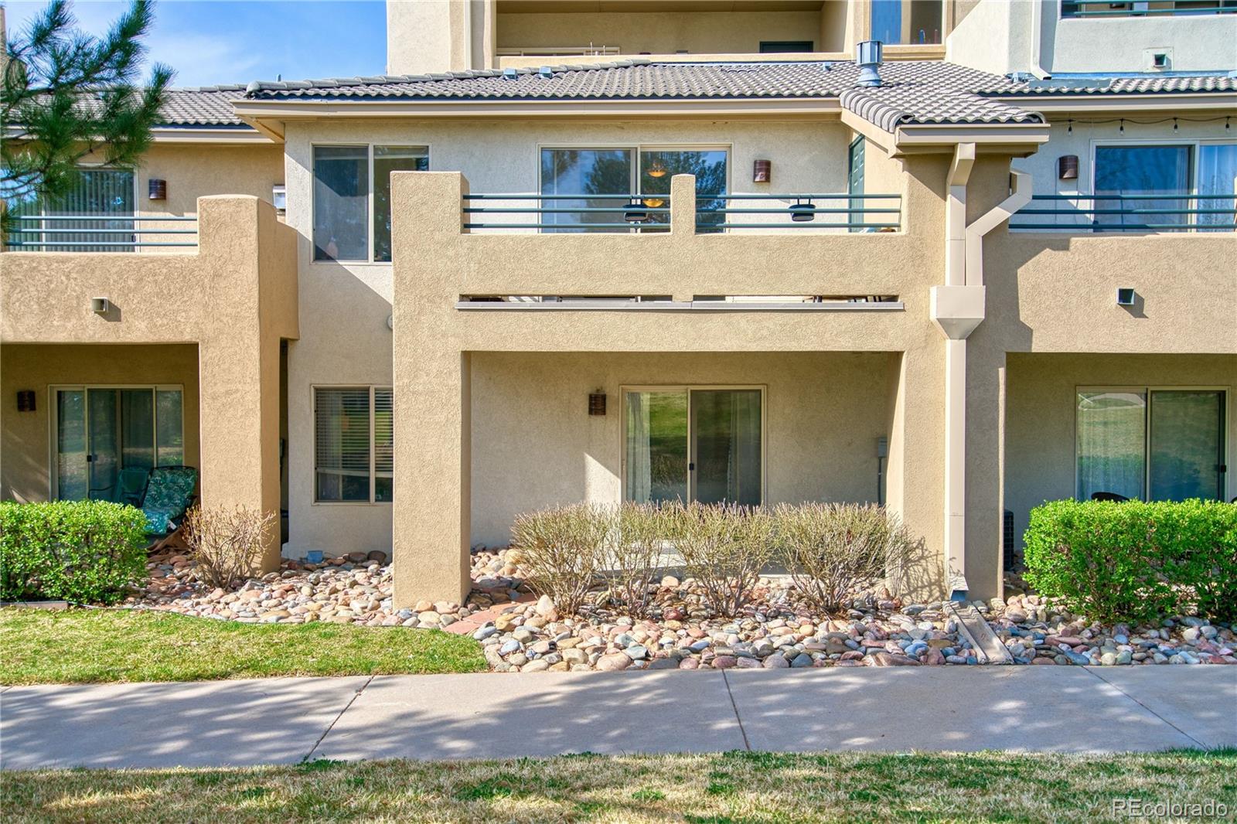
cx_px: 618
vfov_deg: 37.8
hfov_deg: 54.4
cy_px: 412
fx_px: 1202
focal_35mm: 35
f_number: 4
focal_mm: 35
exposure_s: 1/2000
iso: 500
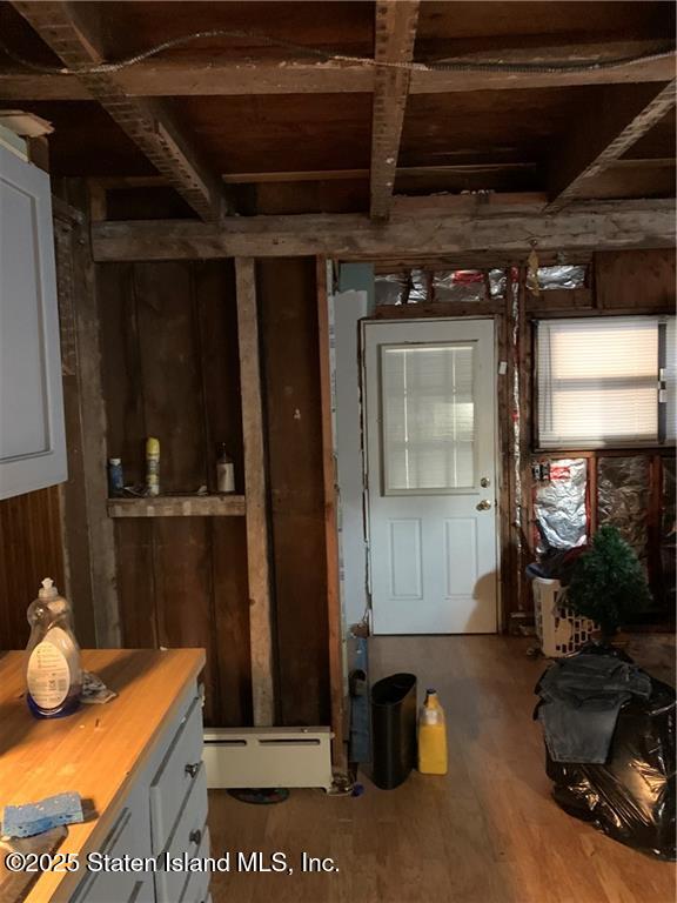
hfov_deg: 53.1
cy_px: 452
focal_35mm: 26
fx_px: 678
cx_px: 338
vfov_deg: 67.3
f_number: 1.8
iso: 640
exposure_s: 1/15
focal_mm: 4.25
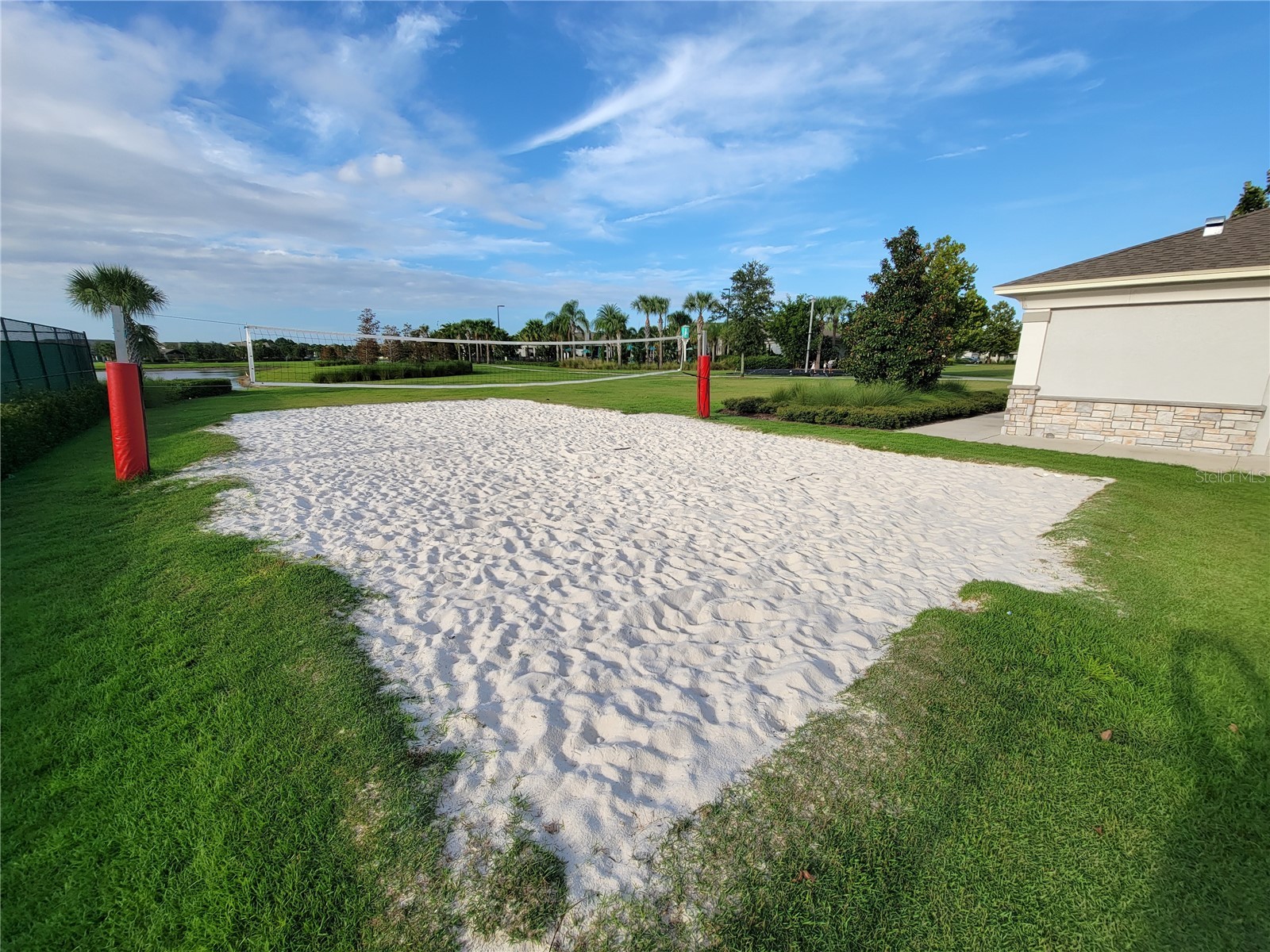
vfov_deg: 89.9
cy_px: 476
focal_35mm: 13
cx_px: 635
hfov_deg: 106.2
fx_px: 477
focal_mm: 2.2
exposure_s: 1/1414
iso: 50
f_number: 2.2
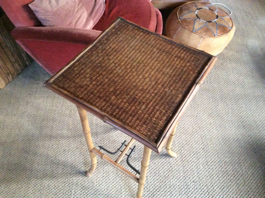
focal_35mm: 32
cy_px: 99
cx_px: 132
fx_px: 245
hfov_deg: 56.9
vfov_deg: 44.1
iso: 500
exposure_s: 1/17
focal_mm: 3.3
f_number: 2.4
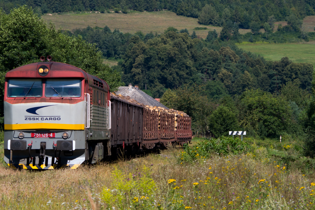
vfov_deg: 8.3
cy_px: 70
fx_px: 1452
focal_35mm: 166
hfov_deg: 12.4
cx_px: 150
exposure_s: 1/500
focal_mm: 80
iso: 200
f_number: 8
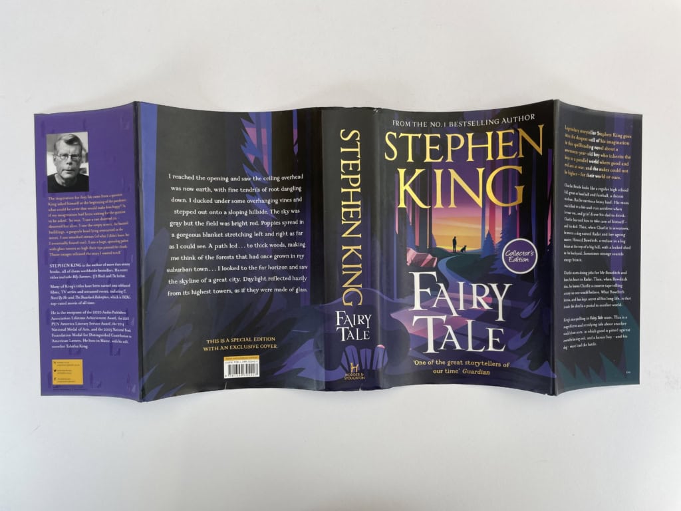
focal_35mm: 26
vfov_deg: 53.1
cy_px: 256
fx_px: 511
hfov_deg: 67.3
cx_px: 340
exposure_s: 1/179
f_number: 1.6
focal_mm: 4.2
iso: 32
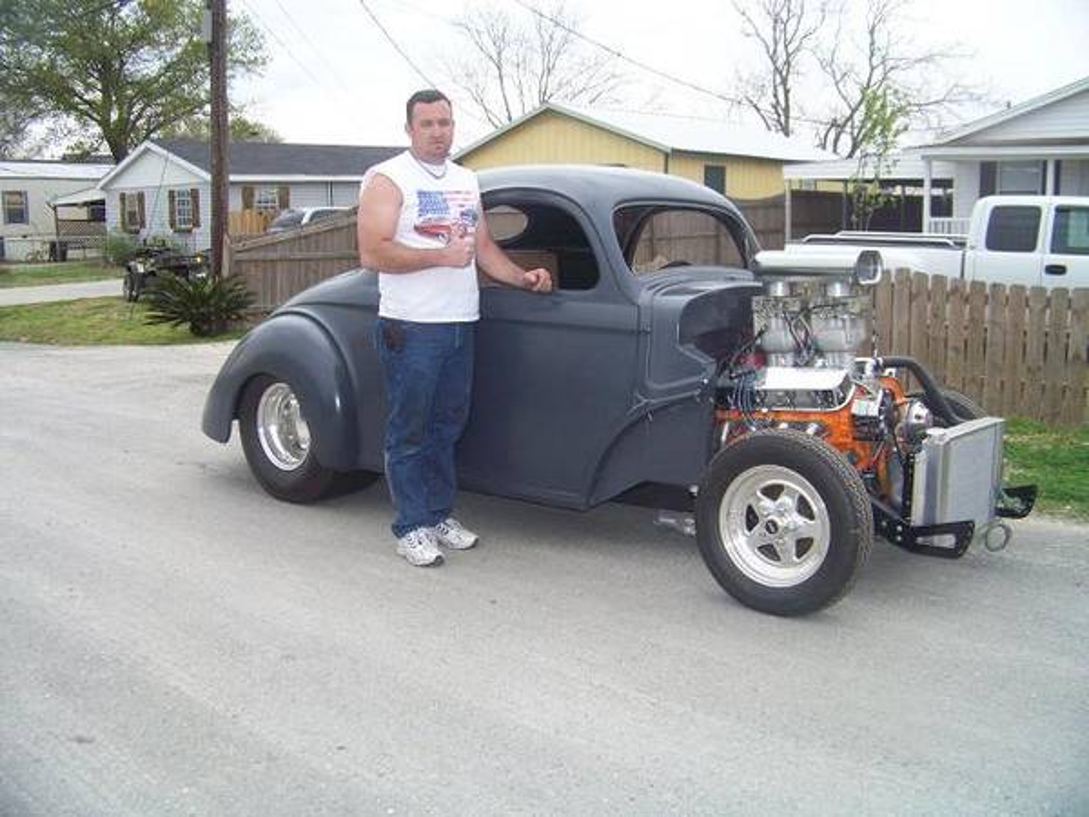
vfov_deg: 39.7
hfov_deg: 51.4
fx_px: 1133
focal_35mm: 36
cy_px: 408
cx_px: 544
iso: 68
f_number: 2.8
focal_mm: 5.85
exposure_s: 1/250
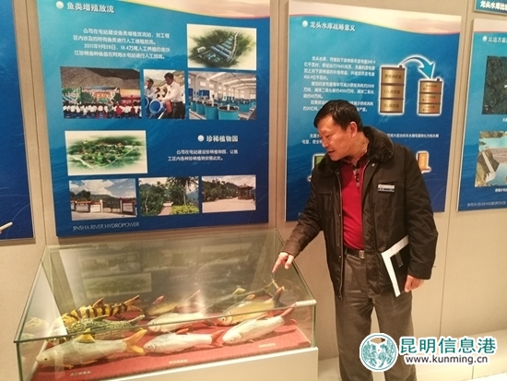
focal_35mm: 27
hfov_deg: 65.3
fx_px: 396
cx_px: 254
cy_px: 190
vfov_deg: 51.4
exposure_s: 1/24
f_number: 2.2
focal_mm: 4.5
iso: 400
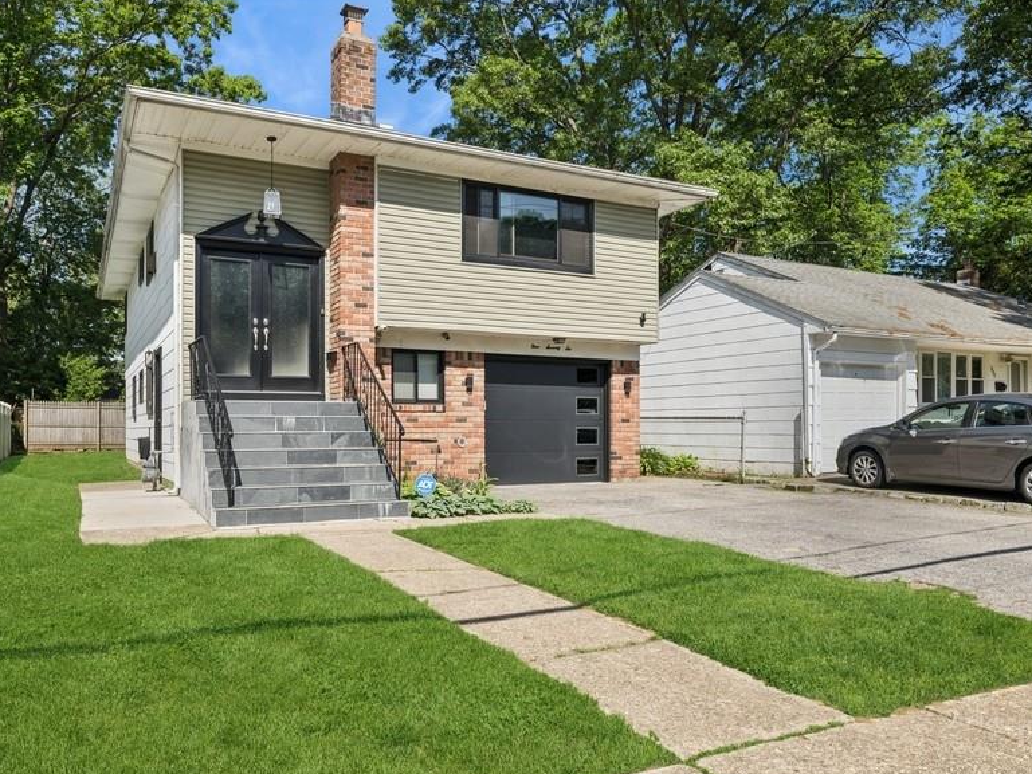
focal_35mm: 27
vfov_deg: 51.4
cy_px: 397
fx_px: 805
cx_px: 493
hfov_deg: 65.3
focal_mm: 24
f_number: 11
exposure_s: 1/160
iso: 100
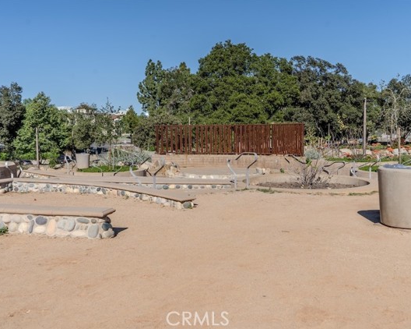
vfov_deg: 44.5
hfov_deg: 54.2
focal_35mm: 33
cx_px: 225
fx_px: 401
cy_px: 164
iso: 100
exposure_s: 1/5000
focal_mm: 29
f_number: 8
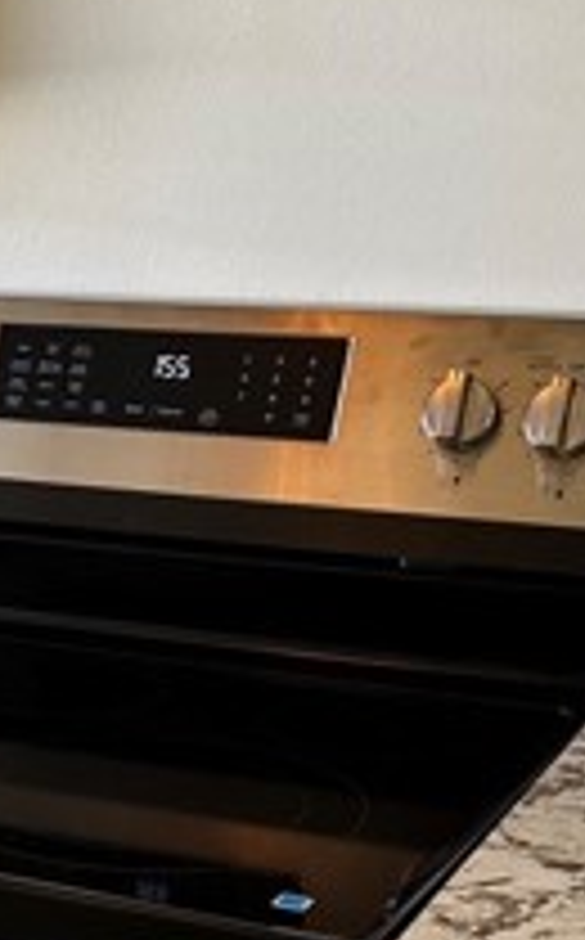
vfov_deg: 25.6
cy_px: 868
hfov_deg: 16.3
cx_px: -22
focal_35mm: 78
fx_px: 1997
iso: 200
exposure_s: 1/60
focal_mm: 6.86
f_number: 1.78
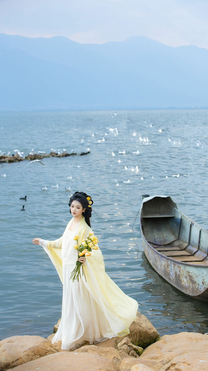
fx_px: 726
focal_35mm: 74
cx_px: 119
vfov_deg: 28.6
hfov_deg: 16.3
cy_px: 185
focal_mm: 70
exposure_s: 1/400
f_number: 4.5
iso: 200
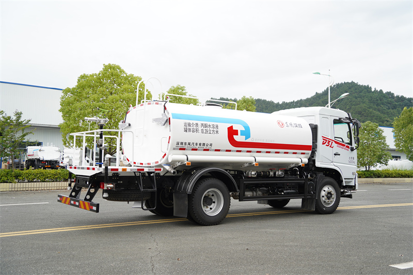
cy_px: 138
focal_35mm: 36
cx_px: 206
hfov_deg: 53.1
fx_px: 413
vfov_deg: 36.9
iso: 100
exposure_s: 1/640
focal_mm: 36
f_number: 3.2
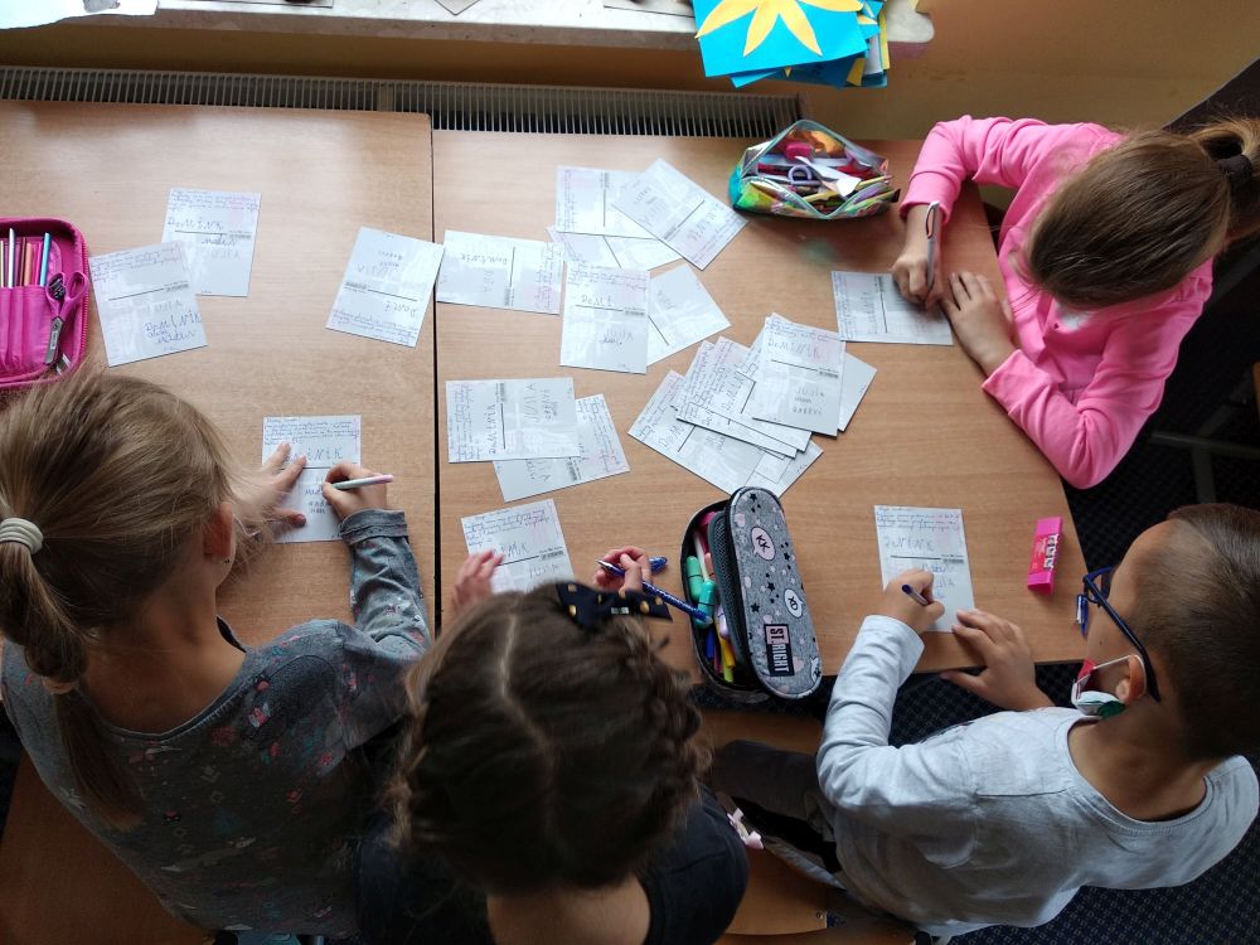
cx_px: 630
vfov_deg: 53.1
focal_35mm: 26
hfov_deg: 67.3
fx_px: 946
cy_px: 472
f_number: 2.2
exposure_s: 1/50
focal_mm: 3.81
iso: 125
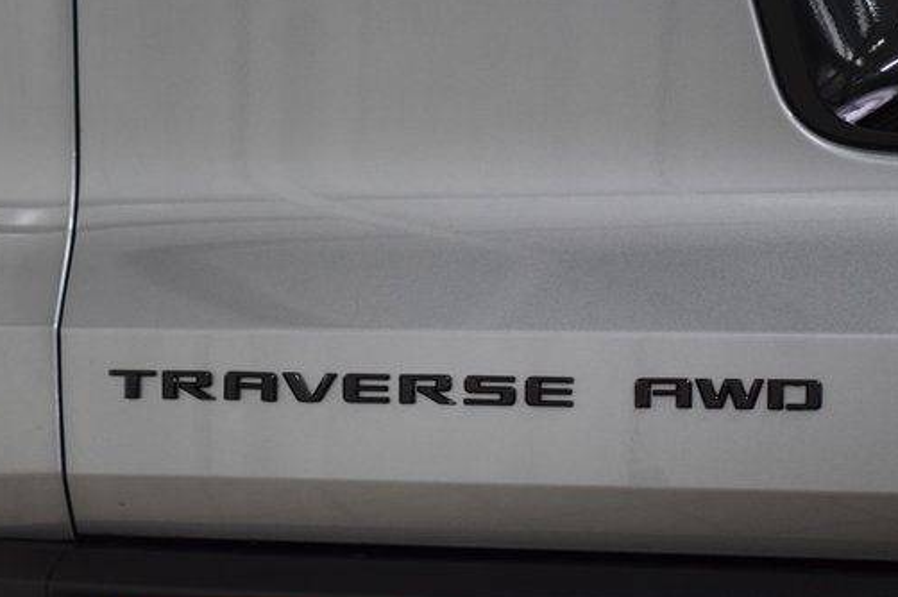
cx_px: 433
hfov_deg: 15.3
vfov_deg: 10.2
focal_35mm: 134
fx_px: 3340
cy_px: 371
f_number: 2.8
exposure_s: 1/125
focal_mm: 70
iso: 1600
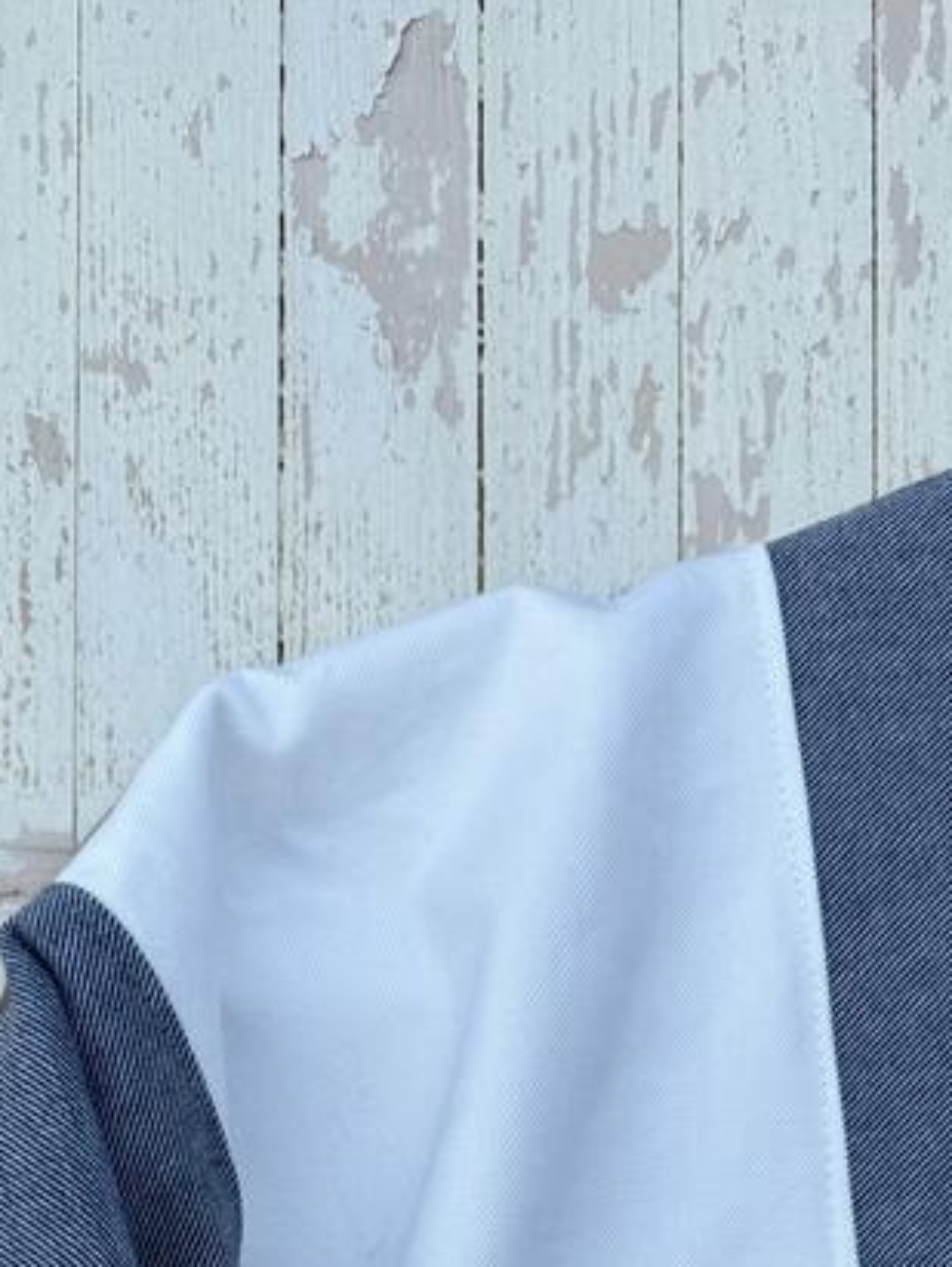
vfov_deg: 23.2
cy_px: 1819
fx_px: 2563
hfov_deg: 20.9
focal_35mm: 70
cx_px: 283
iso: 80
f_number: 1.78
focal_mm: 6.76
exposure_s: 1/878
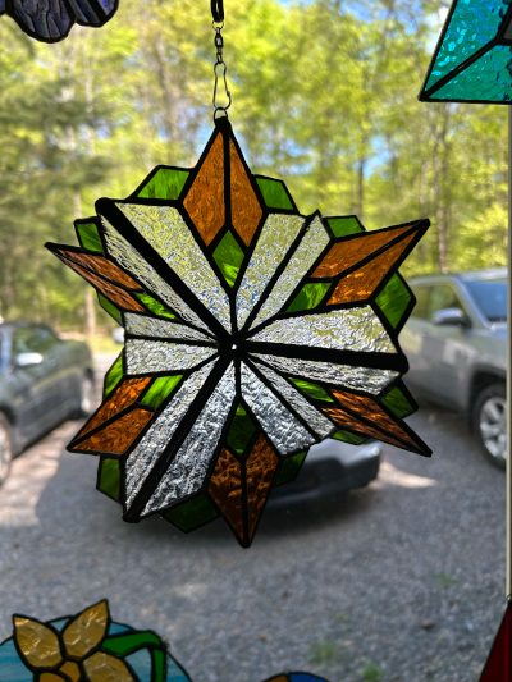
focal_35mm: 26
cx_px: 256
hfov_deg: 53.1
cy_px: 341
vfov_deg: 67.3
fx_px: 513
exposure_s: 1/279
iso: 40
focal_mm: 5.7
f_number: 1.5
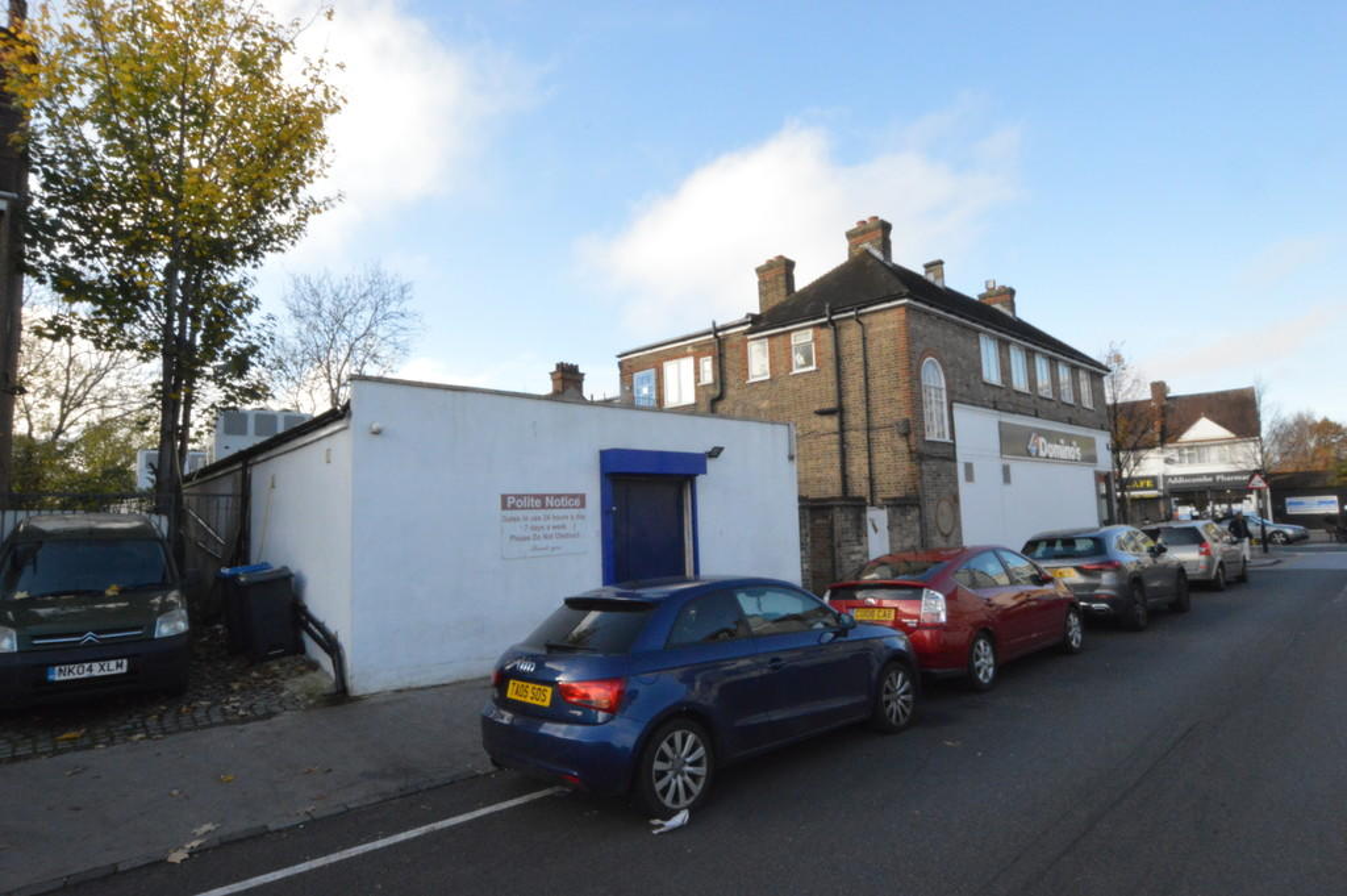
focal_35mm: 18
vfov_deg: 67.3
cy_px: 448
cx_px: 674
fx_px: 673
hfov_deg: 90.0
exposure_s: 1/200
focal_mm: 12
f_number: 22
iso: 3200
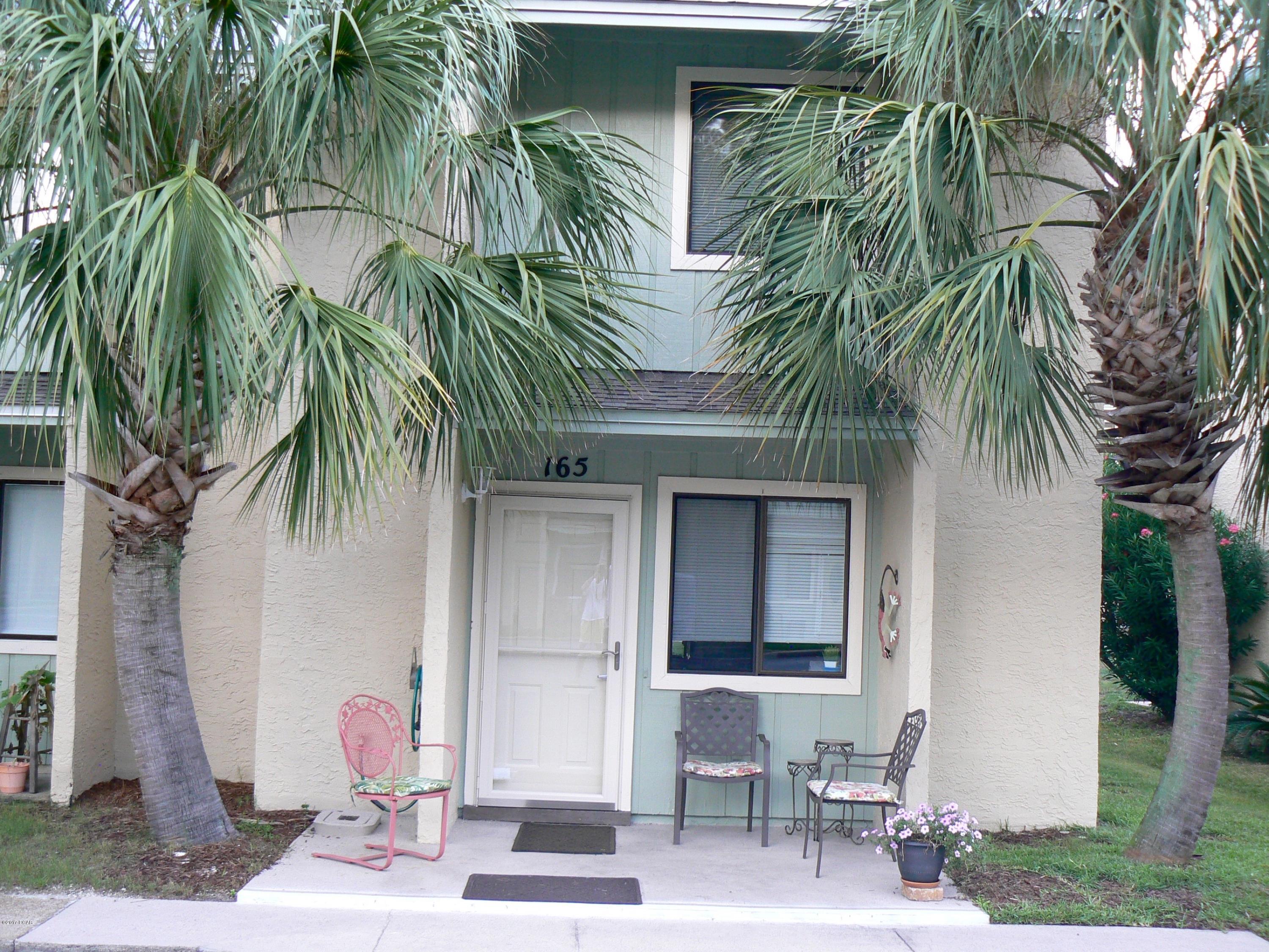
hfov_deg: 44.8
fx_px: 1540
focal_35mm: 42
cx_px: 634
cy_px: 476
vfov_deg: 34.3
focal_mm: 7
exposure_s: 1/30
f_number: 2.8
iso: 100
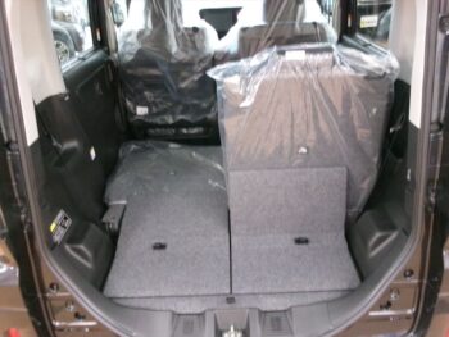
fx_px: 467
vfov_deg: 39.7
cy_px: 168
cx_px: 224
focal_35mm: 36
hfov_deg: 51.3
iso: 800
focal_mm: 6.4
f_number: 4.5
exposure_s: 1/12
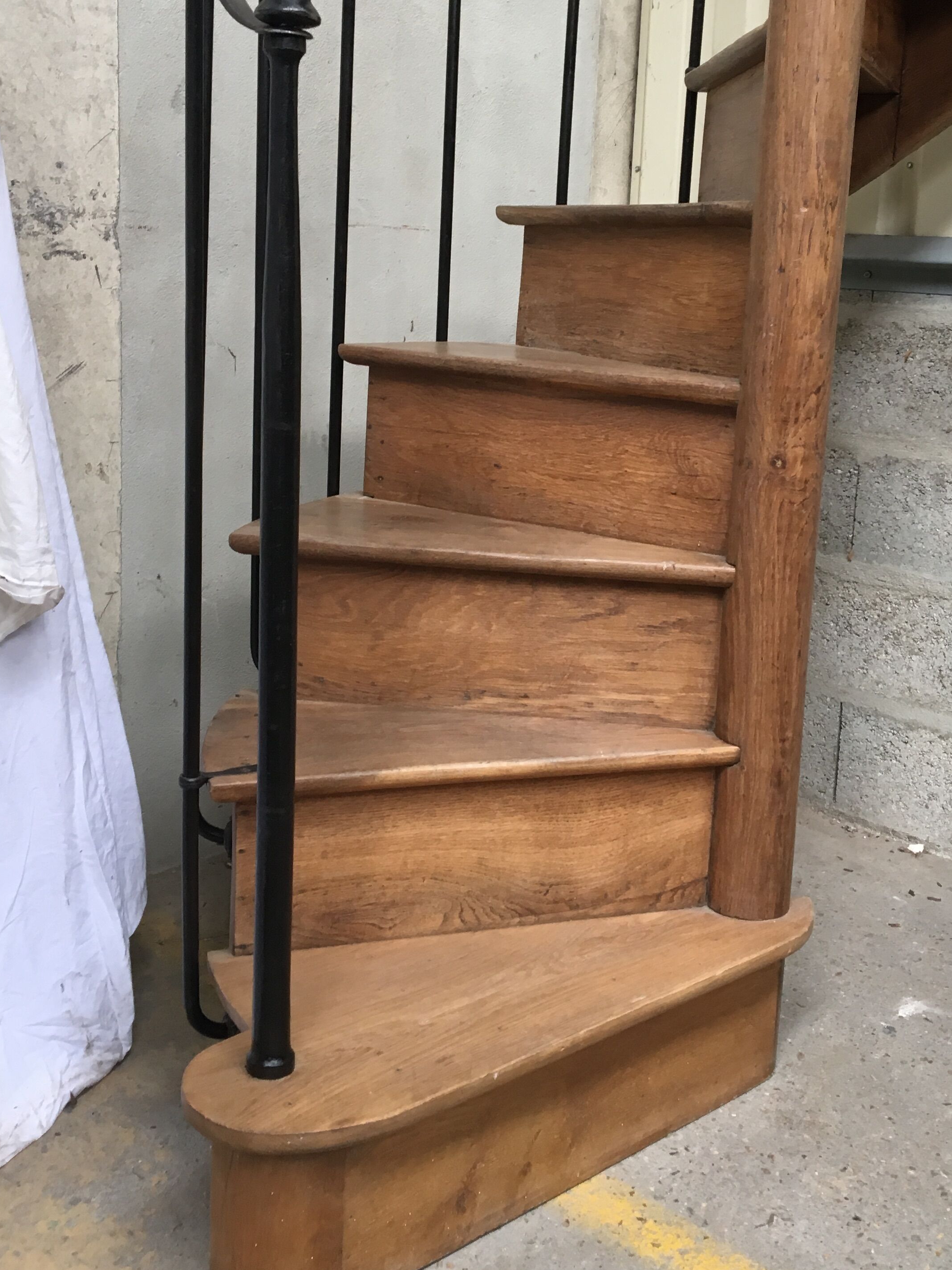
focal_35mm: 41
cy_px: 513
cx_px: 510
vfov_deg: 45.5
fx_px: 1503
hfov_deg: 35.1
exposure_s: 1/33
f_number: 2.2
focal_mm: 4.15
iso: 80
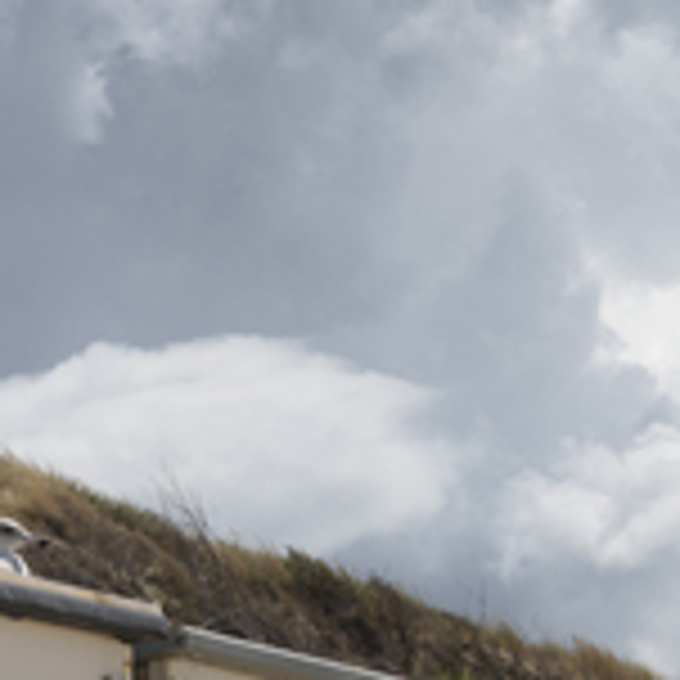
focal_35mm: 272
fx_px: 6045
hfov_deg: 6.4
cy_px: 261
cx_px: 180
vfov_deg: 6.4
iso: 200
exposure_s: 1/500
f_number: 18
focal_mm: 105
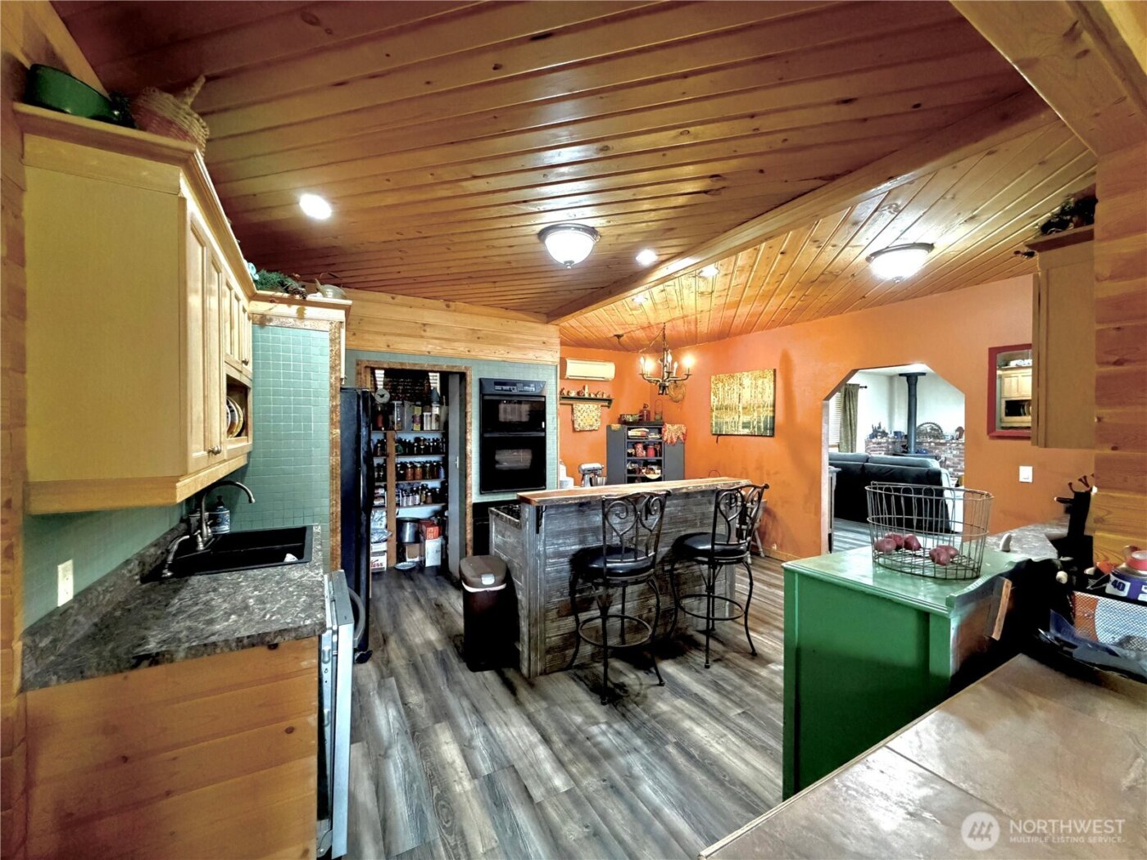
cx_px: 574
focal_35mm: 14
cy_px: 430
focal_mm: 2.22
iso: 1250
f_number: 2.2
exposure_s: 1/60
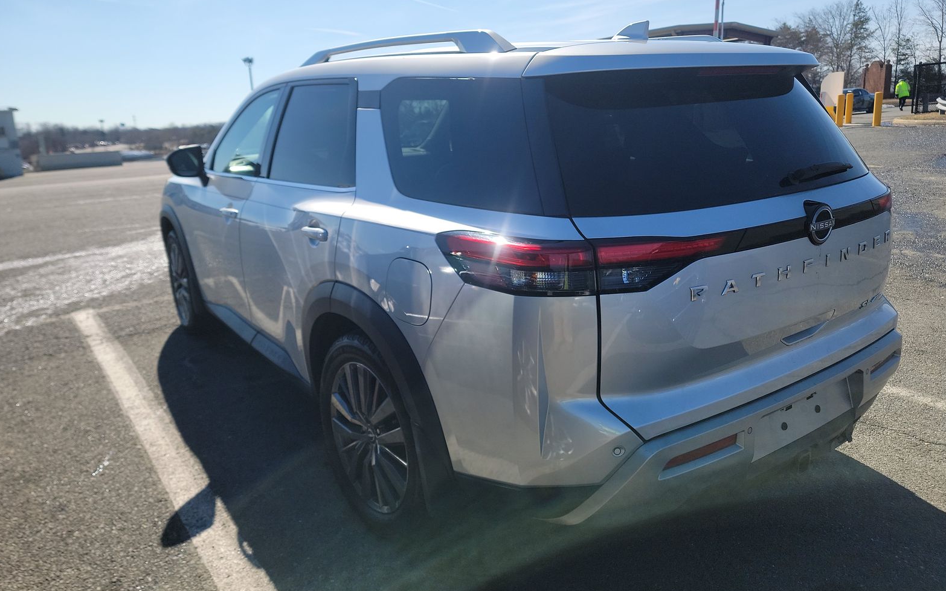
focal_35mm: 26
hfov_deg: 70.4
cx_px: 478
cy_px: 272
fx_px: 670
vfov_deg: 47.5
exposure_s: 1/1046
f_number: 1.8
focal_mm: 6.7
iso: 50
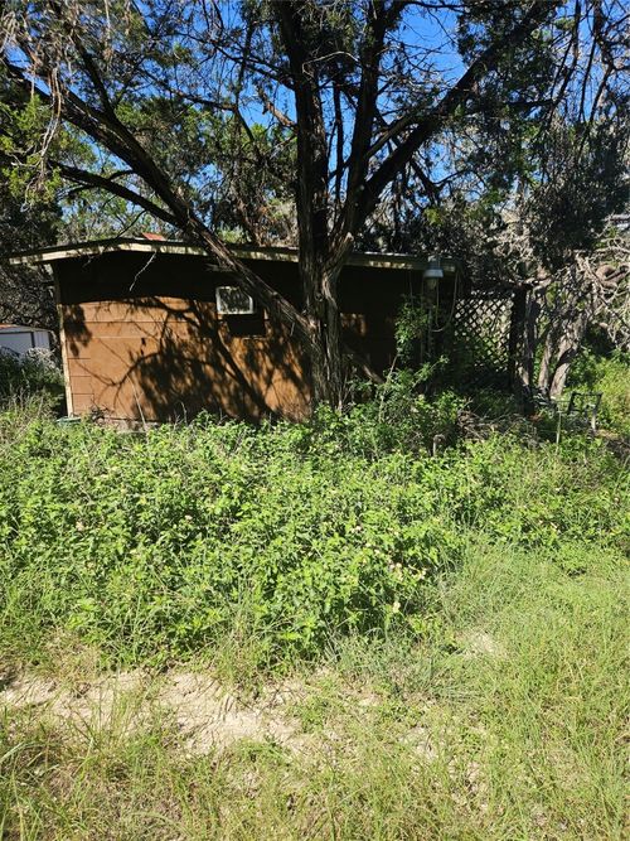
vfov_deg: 73.9
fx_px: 558
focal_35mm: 23
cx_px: 315
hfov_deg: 58.9
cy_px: 420
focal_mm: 5.4
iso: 25
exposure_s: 1/841
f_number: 1.8
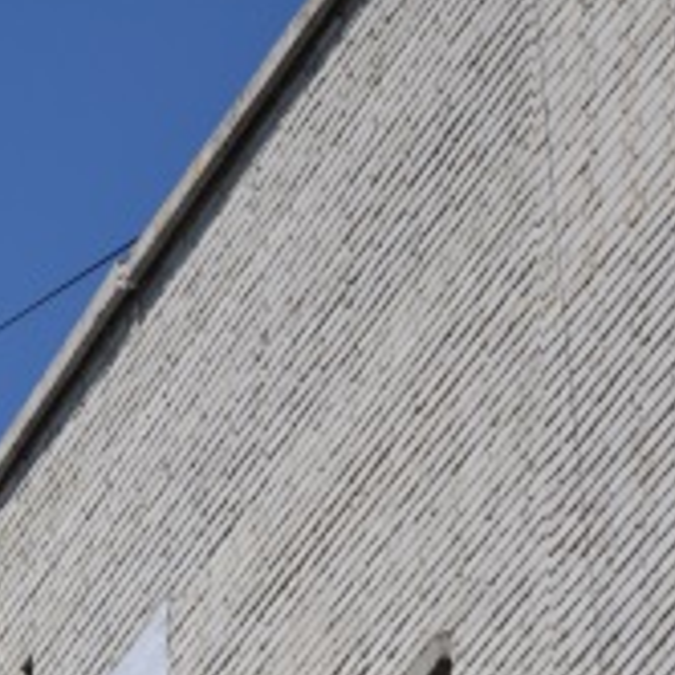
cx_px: -106
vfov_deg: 3.8
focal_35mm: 464
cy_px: 750
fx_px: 10247
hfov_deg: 3.8
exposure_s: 1/1000
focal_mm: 105
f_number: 5.6
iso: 200
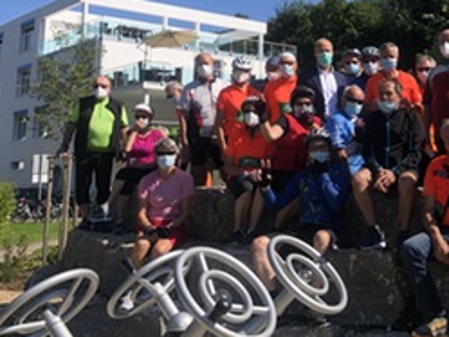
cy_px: 70
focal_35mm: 53
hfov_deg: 34.1
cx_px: 406
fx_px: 688
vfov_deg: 27.0
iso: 20
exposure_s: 1/1200
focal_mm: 4
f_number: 1.8
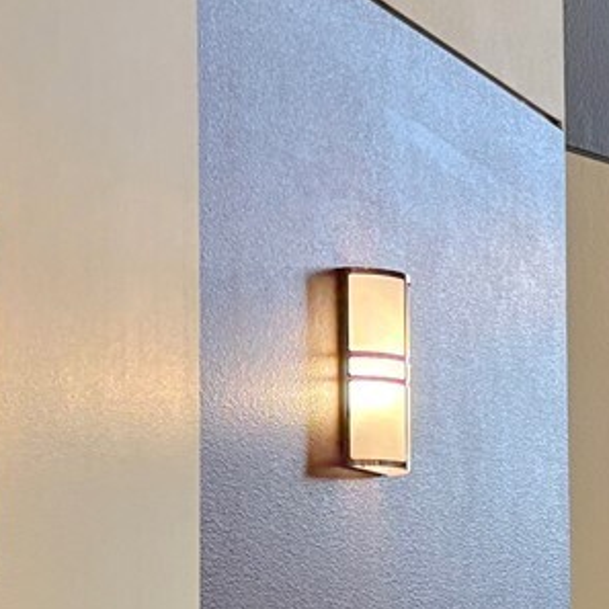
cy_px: 605
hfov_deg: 11.7
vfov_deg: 13.9
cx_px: 1429
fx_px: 2468
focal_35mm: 124
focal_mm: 5.96
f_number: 1.6
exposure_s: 1/60
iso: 160
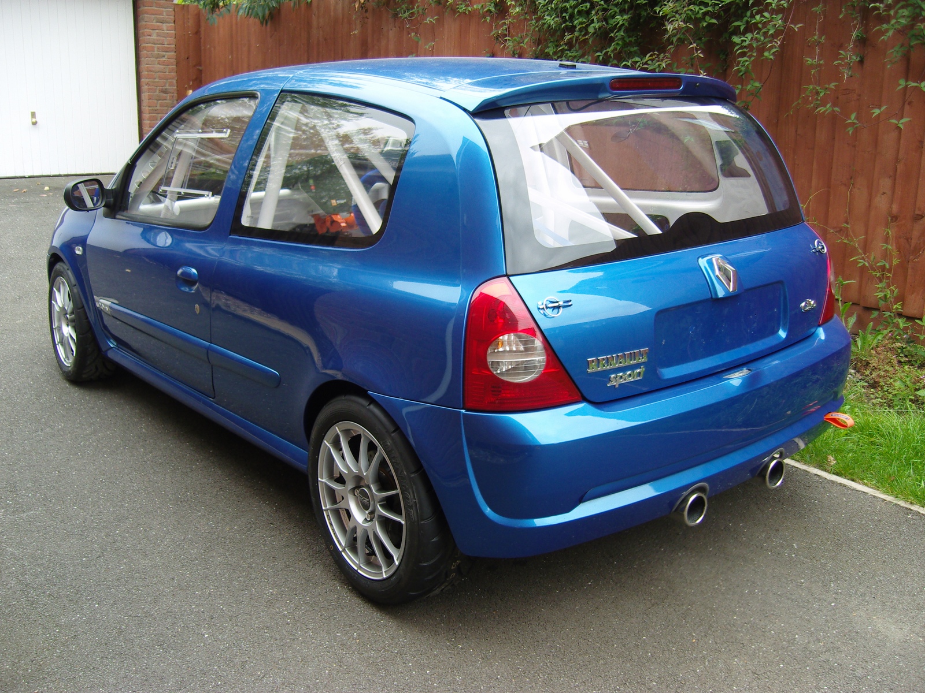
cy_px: 346
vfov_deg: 41.8
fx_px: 909
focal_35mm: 34
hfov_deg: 54.0
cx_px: 462
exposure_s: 1/125
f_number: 2.8
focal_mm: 7.3
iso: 100
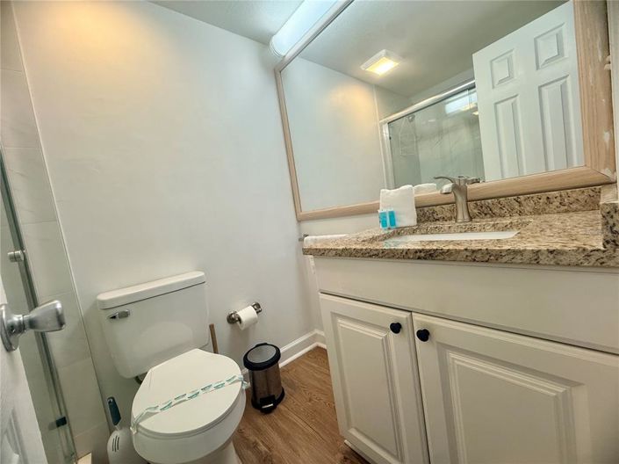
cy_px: 232
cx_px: 310
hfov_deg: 102.1
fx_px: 250
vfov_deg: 85.6
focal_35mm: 14
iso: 125
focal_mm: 2.22
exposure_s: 1/120
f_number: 2.2
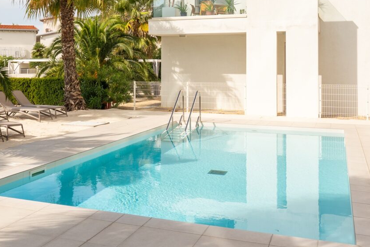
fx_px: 470
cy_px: 34
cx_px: 111
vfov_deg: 28.5
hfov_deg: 42.2
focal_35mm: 46
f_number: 10
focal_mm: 18.7
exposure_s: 1/200
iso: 100
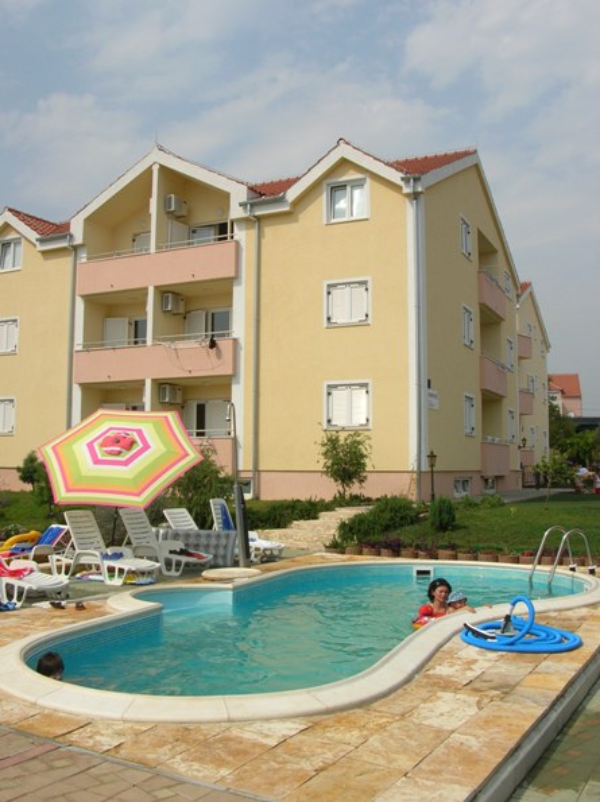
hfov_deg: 40.6
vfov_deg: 52.7
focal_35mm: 35
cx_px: 300
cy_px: 401
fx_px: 810
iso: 50
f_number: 5.6
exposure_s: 1/466
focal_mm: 5.8
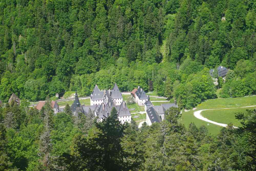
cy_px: 86
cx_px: 128
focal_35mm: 82
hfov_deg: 24.6
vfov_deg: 16.6
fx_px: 587
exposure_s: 1/100
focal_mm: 55
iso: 200
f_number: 9
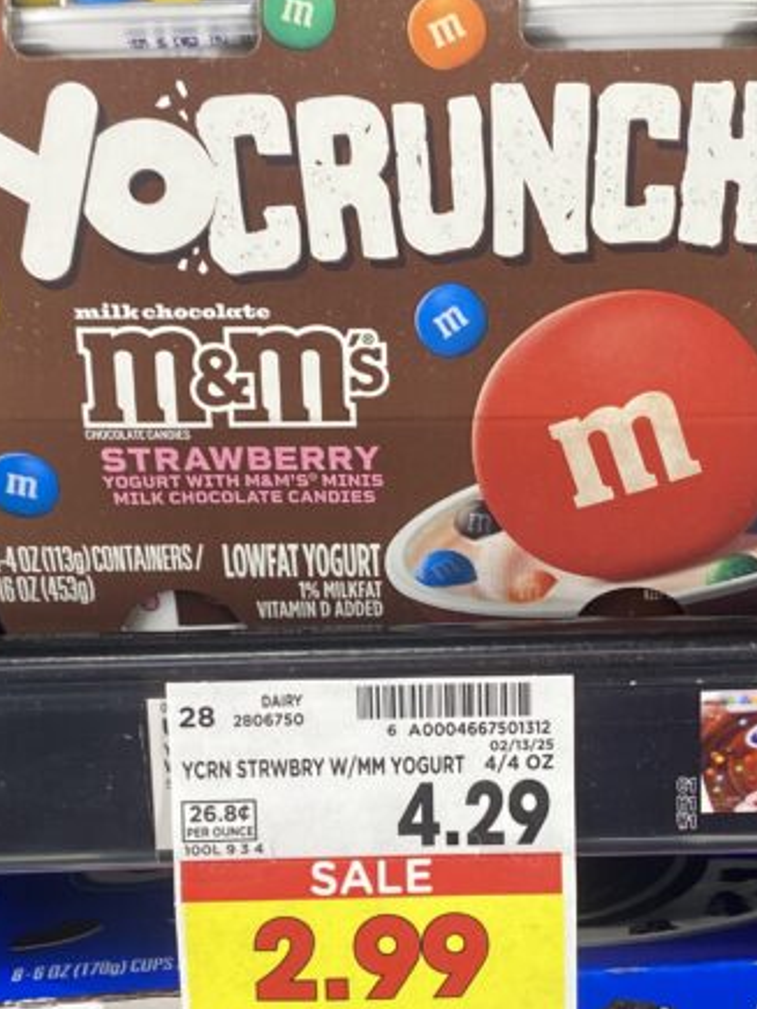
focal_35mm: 61
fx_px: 1779
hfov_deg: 24.0
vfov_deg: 31.4
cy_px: 697
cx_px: 433
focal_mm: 4.25
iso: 100
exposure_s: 1/121
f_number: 1.8
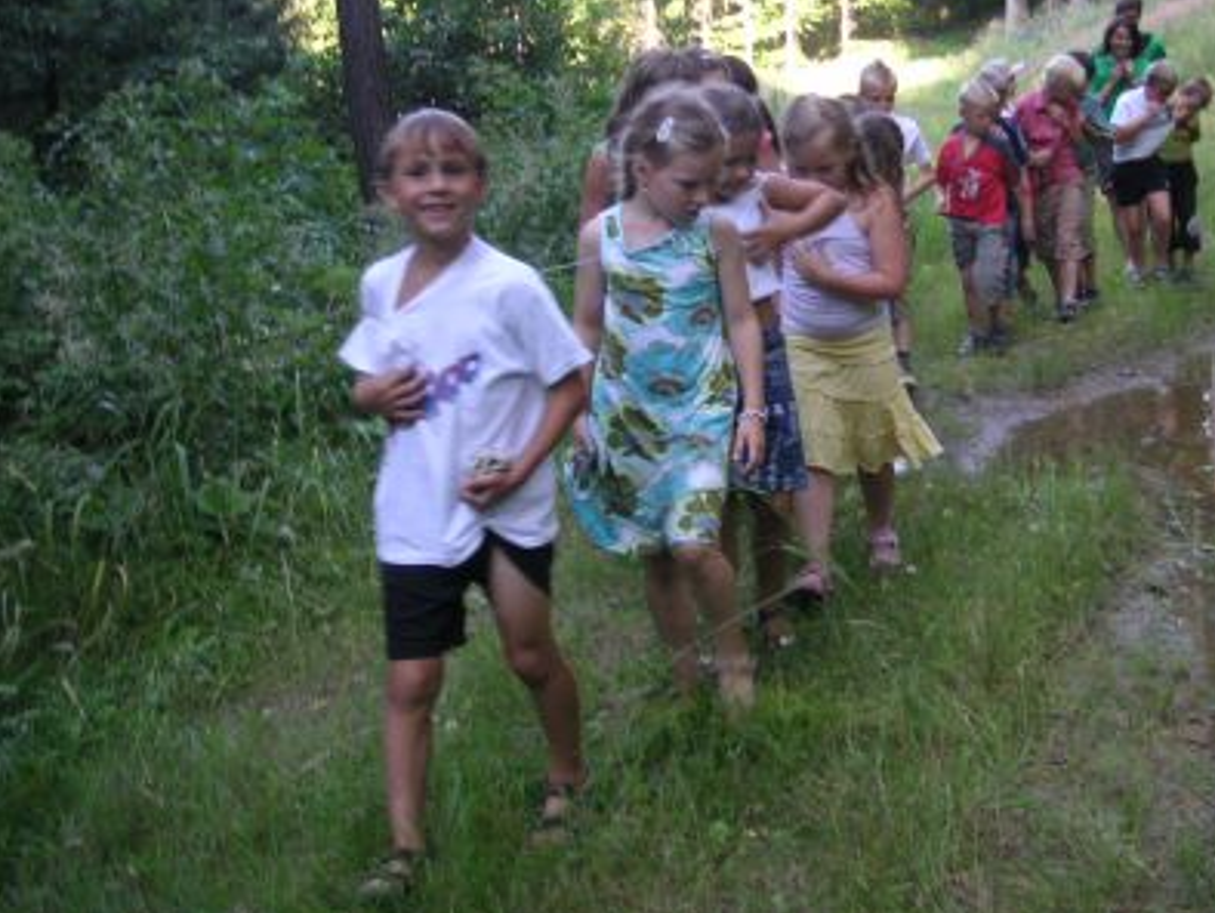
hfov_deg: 37.8
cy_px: 339
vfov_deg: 29.0
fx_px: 1756
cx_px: 803
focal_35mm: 50
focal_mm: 6.1
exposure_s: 1/45
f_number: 2.8
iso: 64
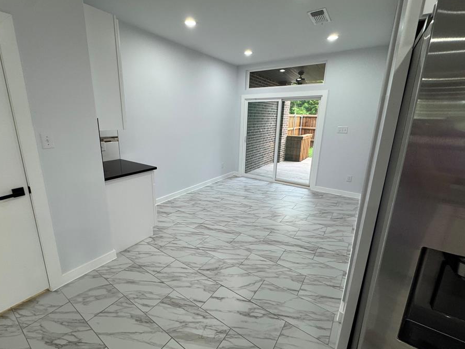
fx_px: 215
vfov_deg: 78.1
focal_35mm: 16
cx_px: 218
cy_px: 169
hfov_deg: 94.4
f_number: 2.2
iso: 200
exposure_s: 1/120
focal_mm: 2.22
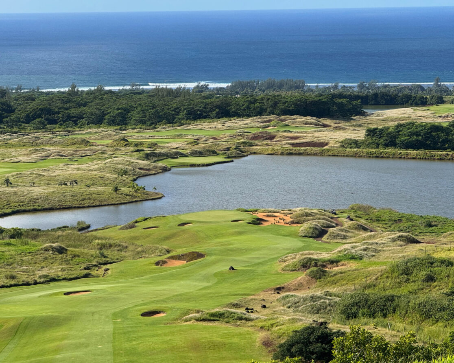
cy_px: 182
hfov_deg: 15.3
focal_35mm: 126
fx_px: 1692
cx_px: 234
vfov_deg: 12.2
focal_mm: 15.66
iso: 50
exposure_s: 1/1342
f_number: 2.8
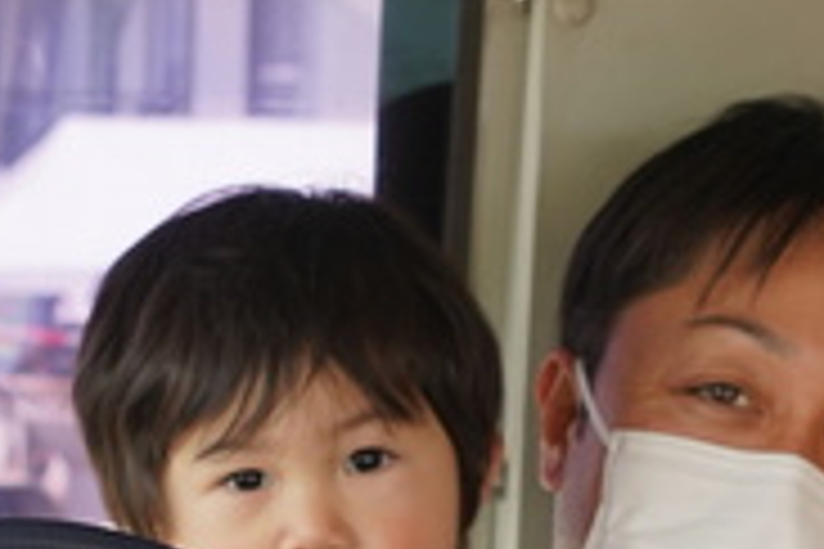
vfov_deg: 9.3
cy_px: 1033
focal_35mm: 140
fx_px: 3204
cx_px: -68
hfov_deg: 14.3
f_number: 5.6
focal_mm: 32
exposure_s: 1/160
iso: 400
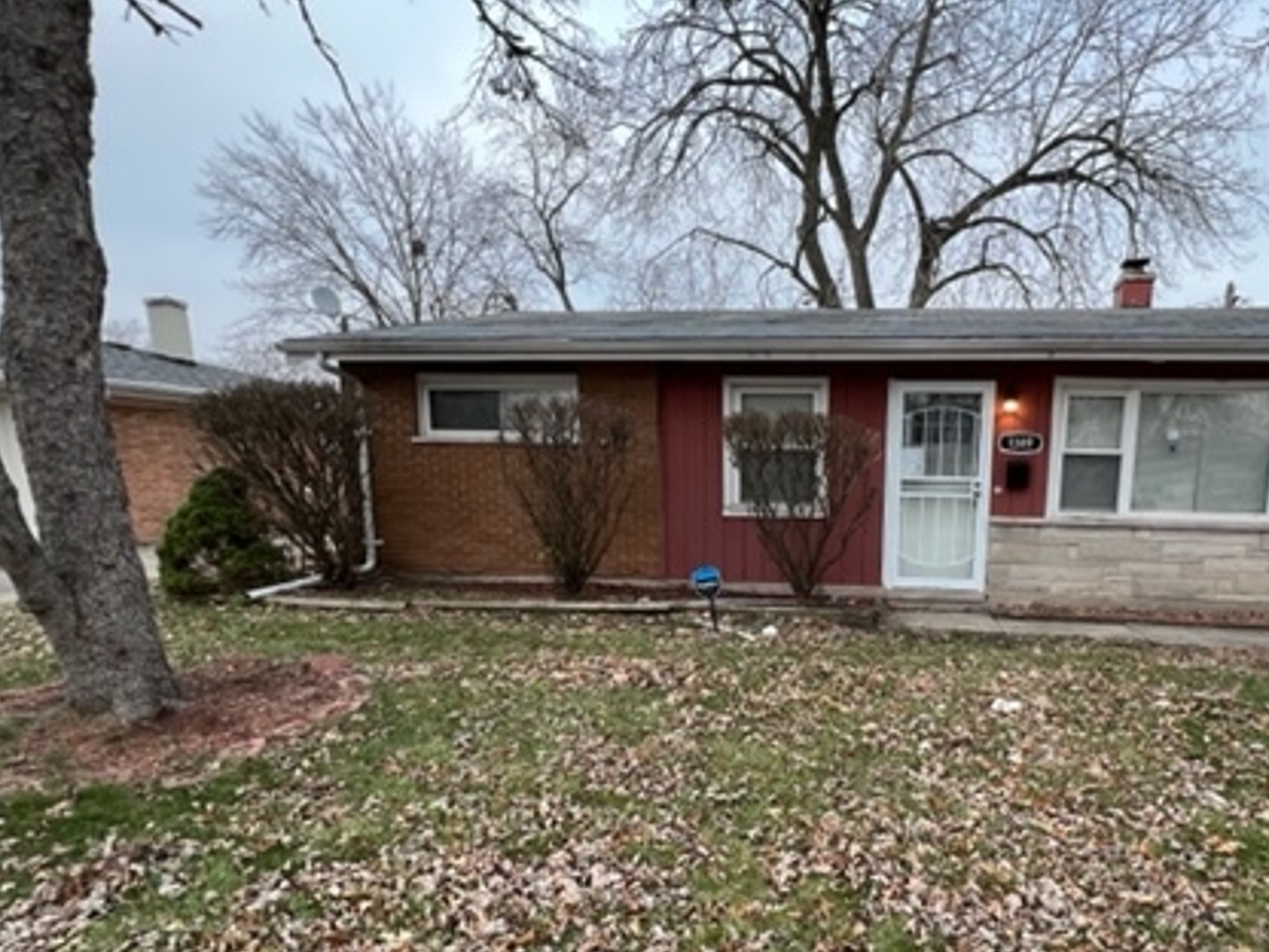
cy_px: 610
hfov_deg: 79.6
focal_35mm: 20
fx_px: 733
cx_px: 824
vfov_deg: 64.7
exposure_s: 1/99
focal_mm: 1.57
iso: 80
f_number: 1.8
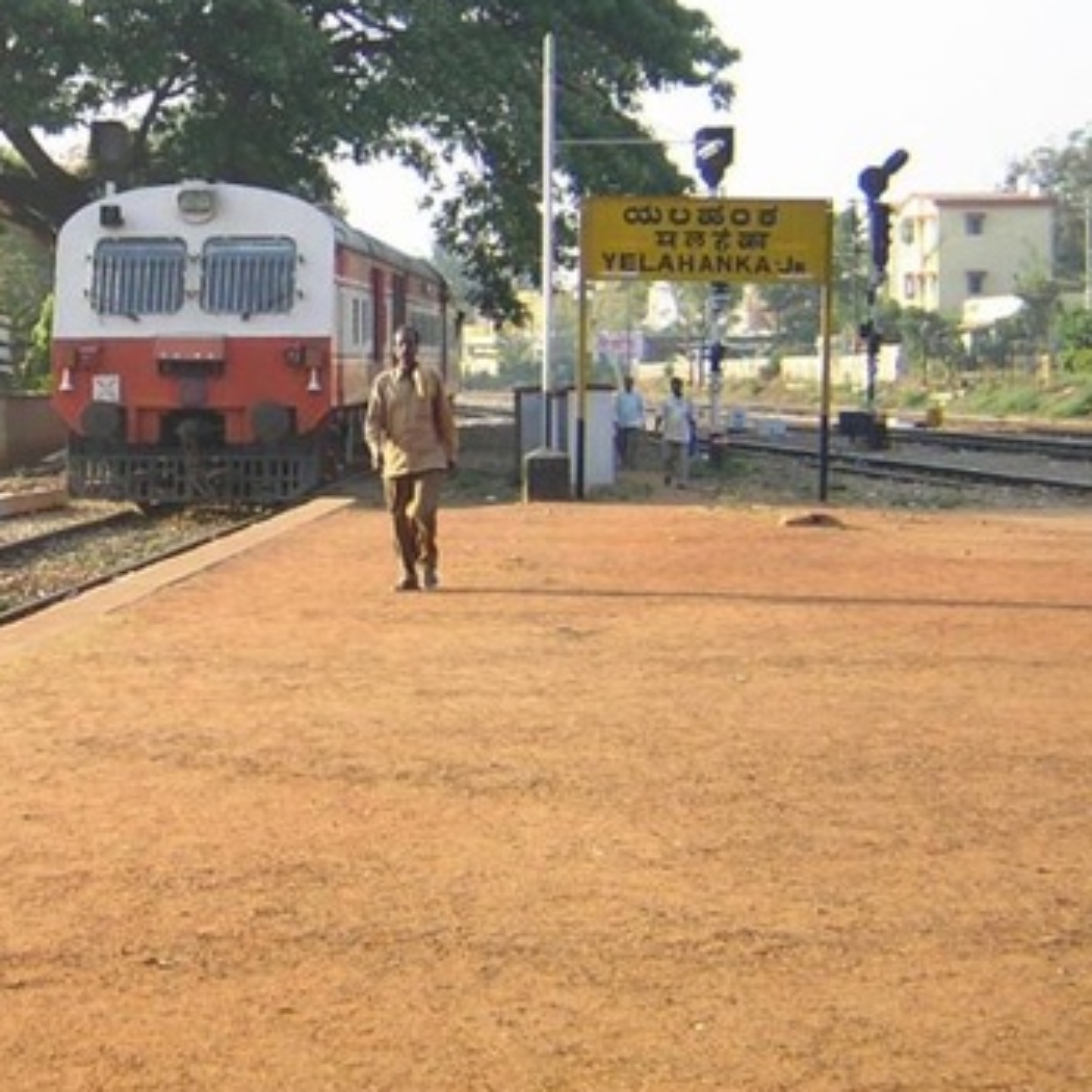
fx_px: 2712
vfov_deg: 22.7
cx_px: 147
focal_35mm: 76
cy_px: 371
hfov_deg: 22.3
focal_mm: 6.1
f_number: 2.9
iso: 100
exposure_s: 1/218
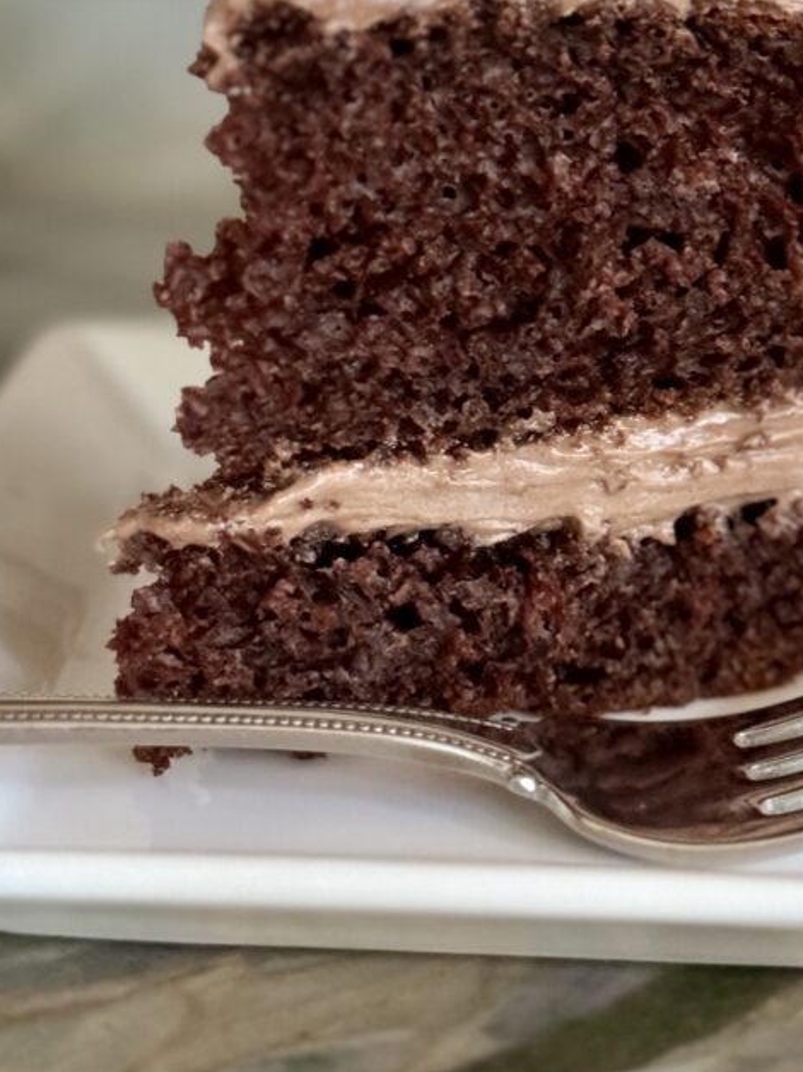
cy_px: 103
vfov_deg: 19.3
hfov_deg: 14.7
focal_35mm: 100
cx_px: 608
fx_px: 3094
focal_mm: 6.86
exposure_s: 1/30
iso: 640
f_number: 1.78
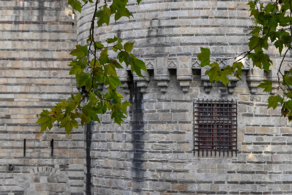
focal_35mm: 78
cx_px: 146
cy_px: 98
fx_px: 633
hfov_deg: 26.0
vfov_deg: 17.5
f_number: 5.6
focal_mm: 52
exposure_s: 1/640
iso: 800
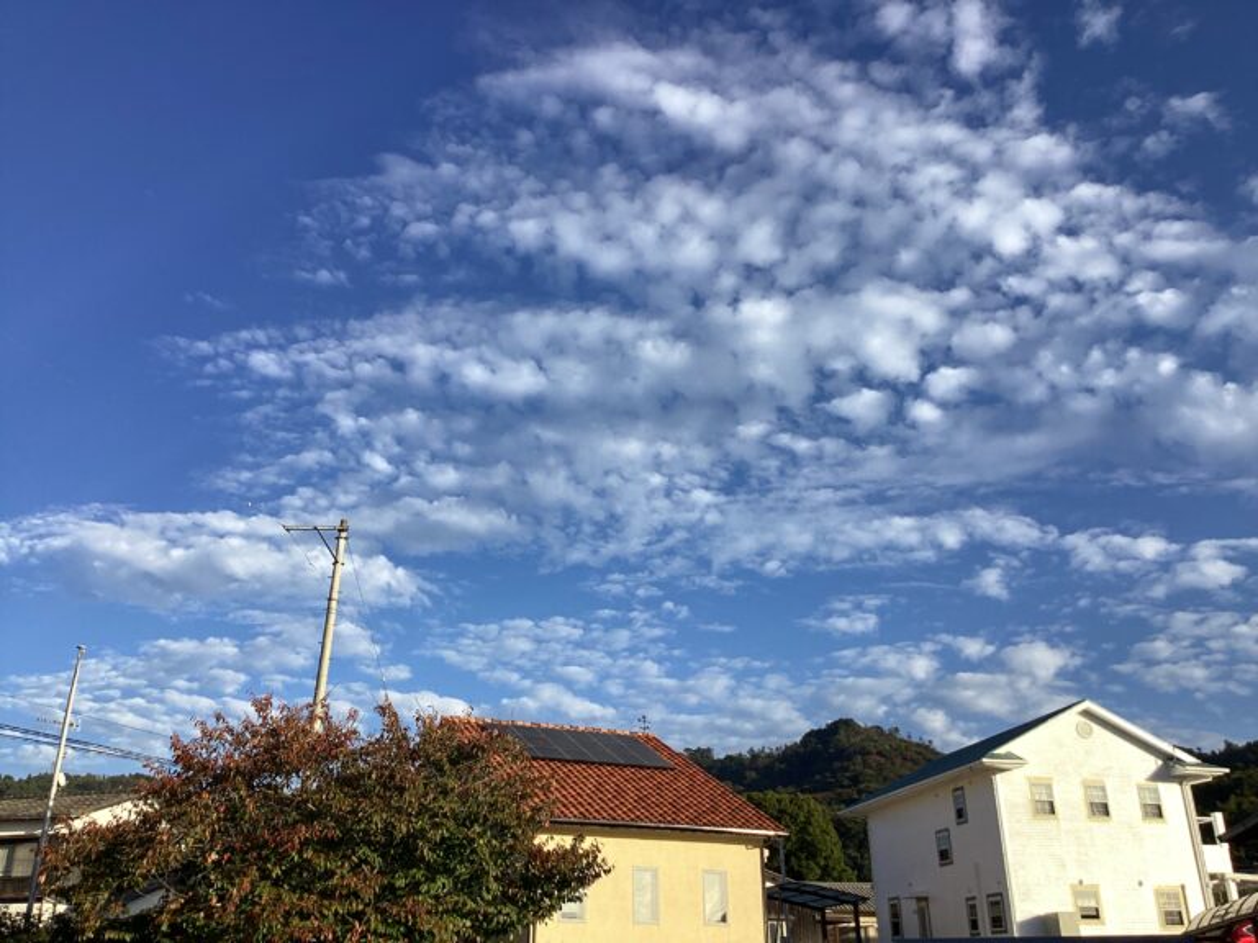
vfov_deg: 45.4
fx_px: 1127
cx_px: 629
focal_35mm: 31
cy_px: 472
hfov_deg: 58.4
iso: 25
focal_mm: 3.3
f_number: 2.4
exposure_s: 1/1181
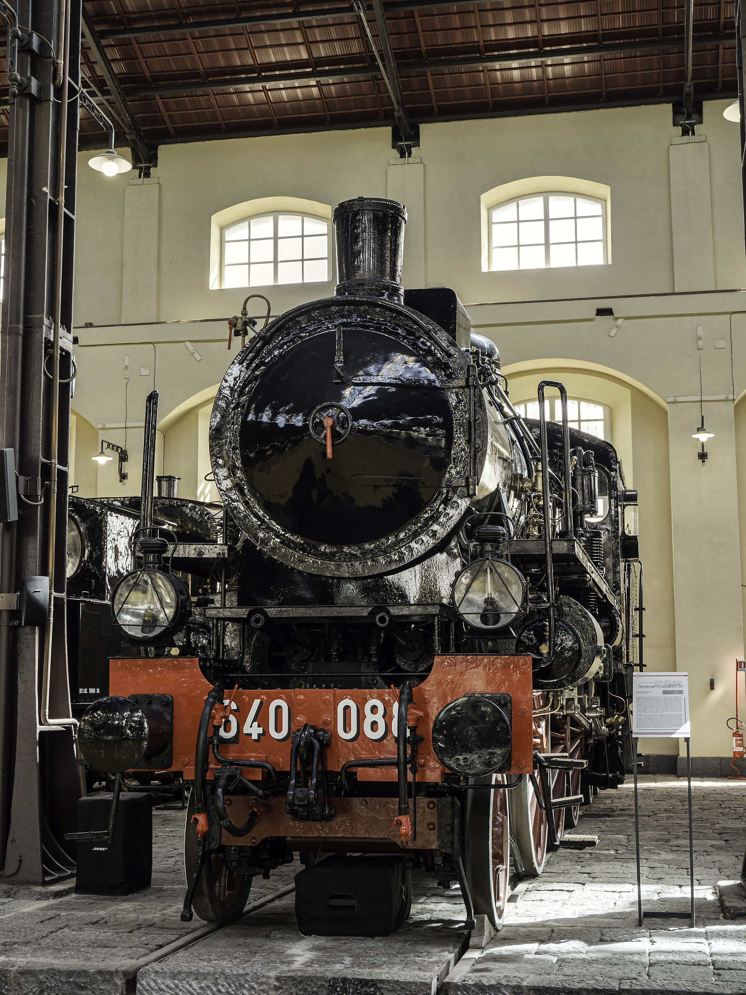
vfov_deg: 38.2
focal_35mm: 50
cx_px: 373
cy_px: 498
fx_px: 1437
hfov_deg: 29.1
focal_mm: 25
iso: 200
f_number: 4.5
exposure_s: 1/20
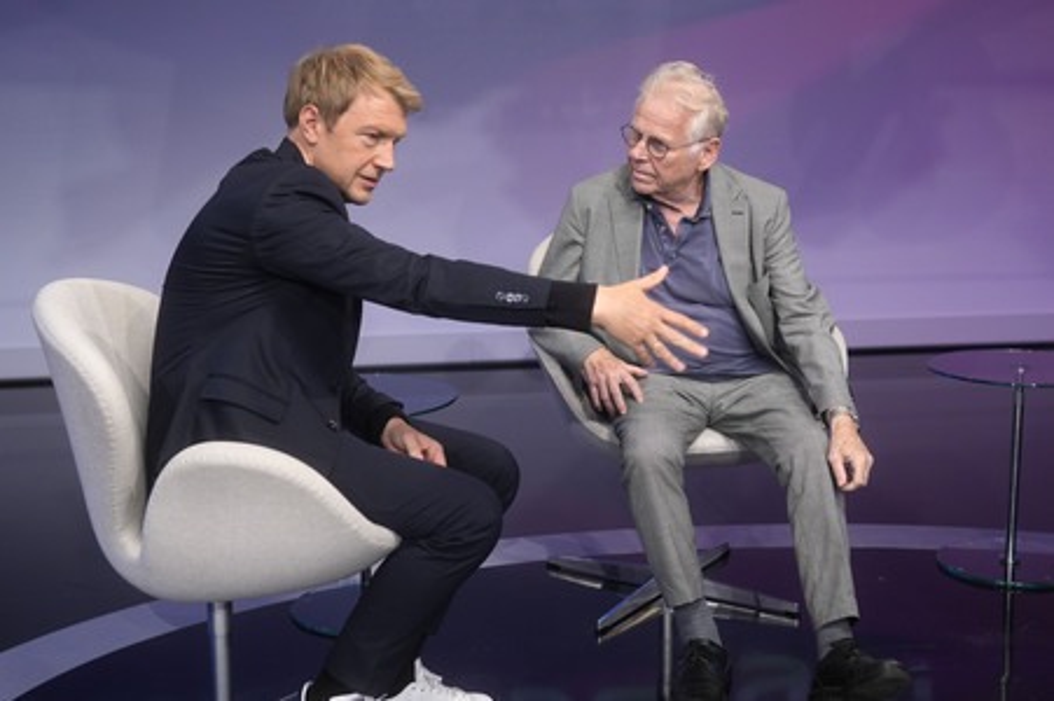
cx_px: 527
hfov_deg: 43.6
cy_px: 350
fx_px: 1316
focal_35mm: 45
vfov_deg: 29.8
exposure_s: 1/250
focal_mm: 30
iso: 640
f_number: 2.2
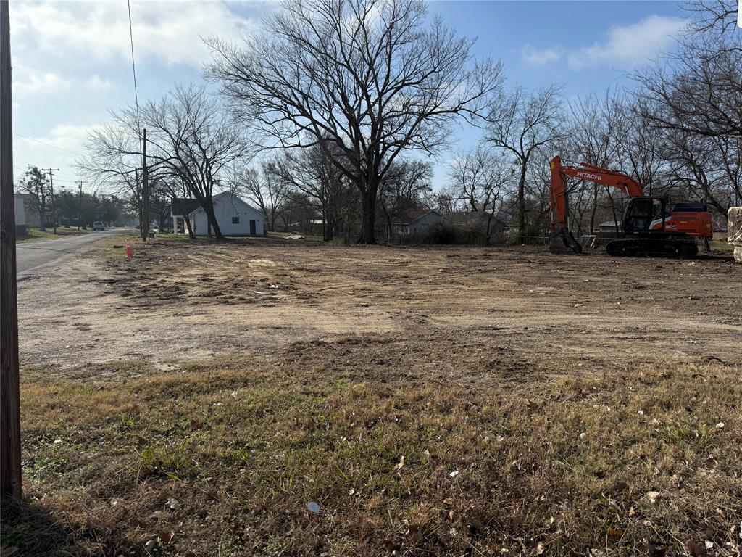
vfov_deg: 56.8
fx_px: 514
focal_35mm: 24
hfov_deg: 71.6
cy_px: 278
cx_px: 371
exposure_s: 1/8130
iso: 125
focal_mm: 6.76
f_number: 1.78
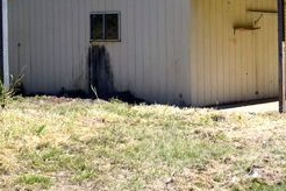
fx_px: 659
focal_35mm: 83
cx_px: 233
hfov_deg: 24.1
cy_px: 61
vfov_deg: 16.4
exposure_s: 1/3200
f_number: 4.2
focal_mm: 29
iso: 360
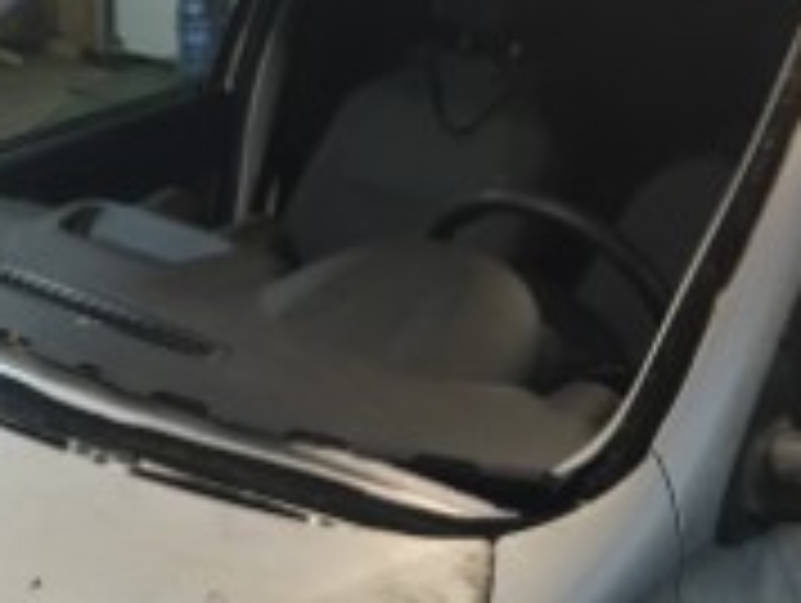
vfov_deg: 22.0
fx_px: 1506
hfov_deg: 29.3
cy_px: 562
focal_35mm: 65
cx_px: 202
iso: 160
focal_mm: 4.15
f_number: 2.2
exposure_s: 1/33
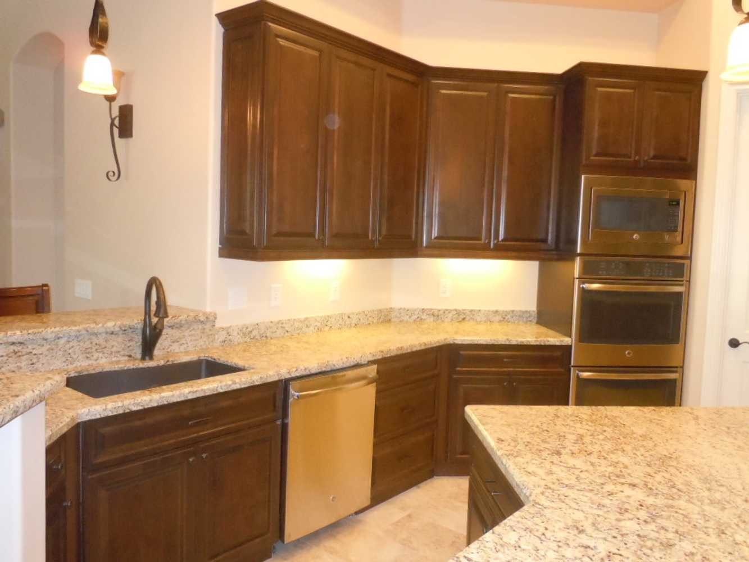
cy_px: 281
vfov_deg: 49.8
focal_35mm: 28
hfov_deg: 63.4
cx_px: 374
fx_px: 606
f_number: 3.7
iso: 800
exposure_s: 1/25
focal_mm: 5
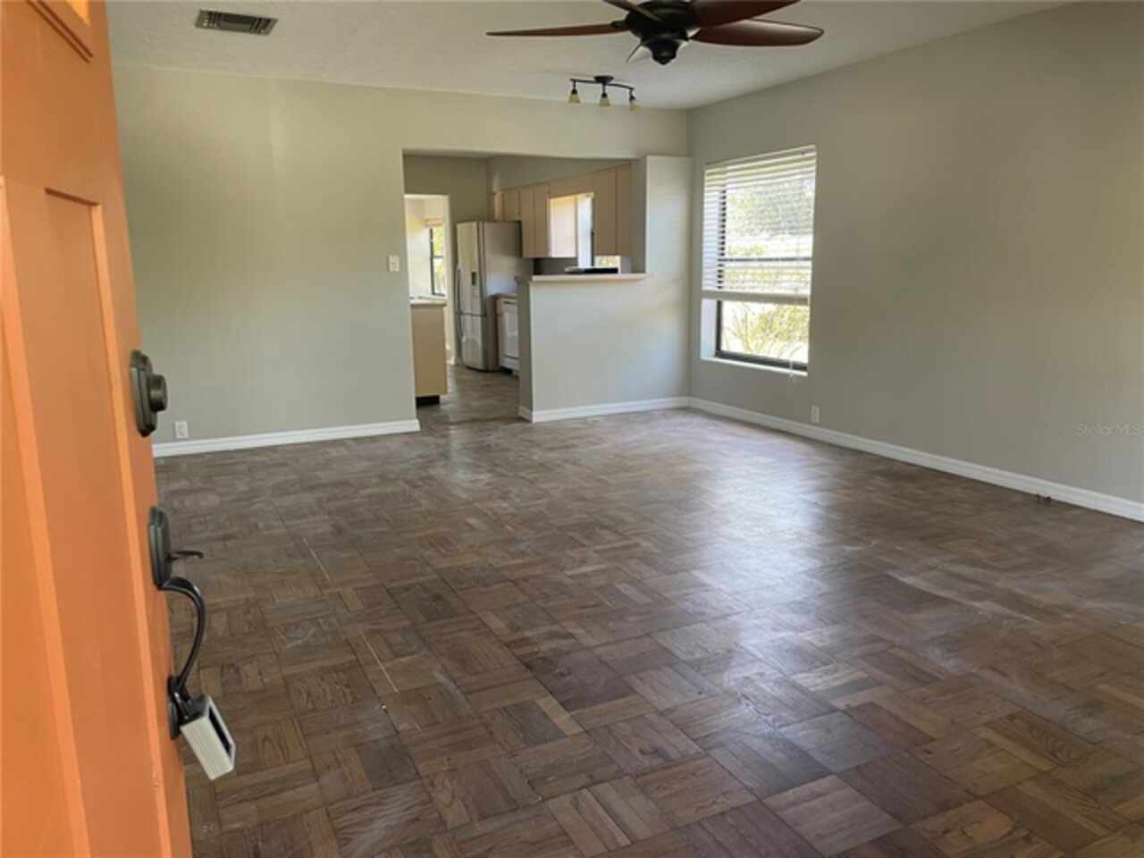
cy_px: 429
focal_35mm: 26
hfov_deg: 67.3
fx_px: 859
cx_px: 572
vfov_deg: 53.1
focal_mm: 4.2
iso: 125
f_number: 1.6
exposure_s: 1/92
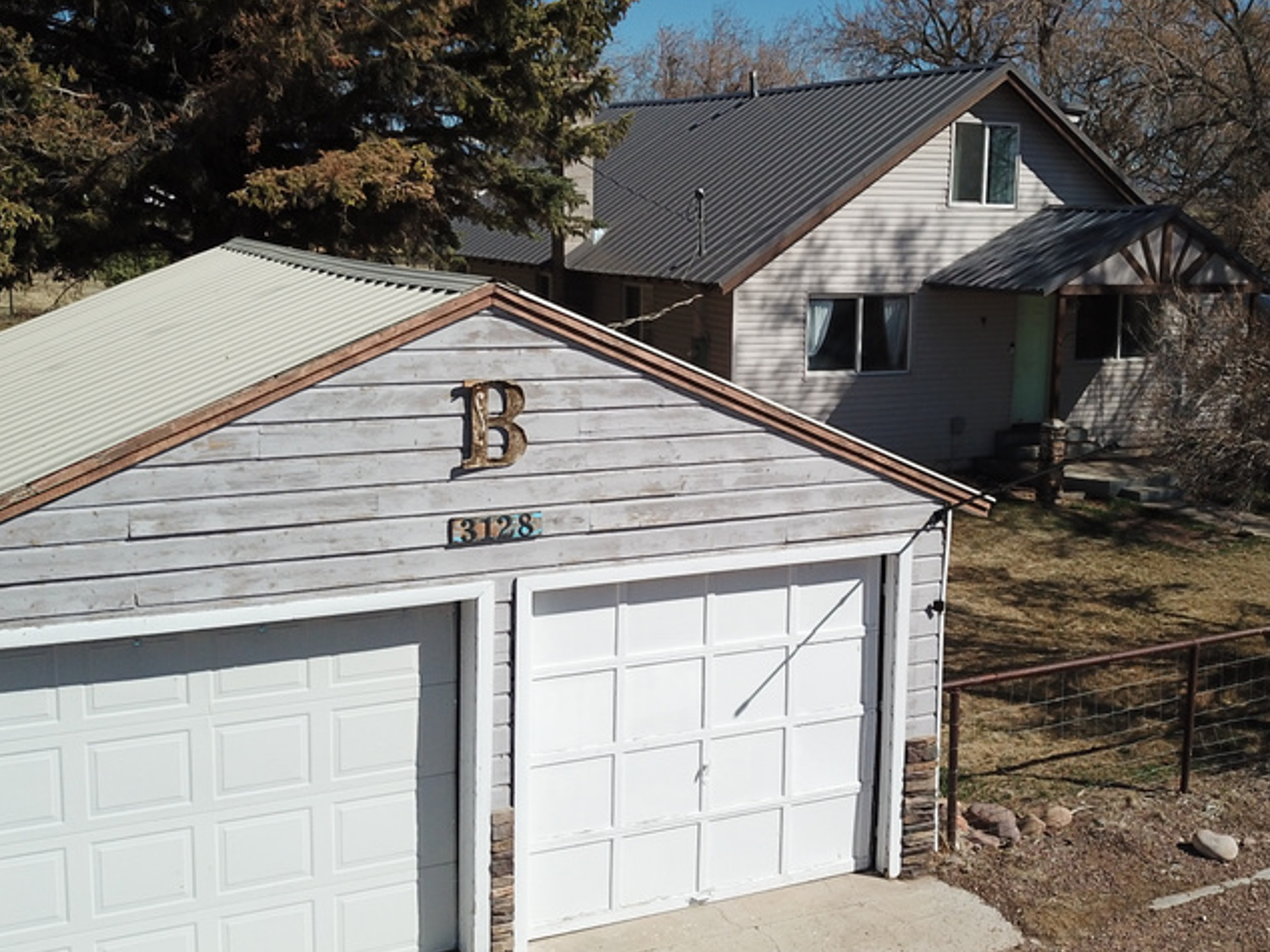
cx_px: 731
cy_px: 459
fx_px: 1540
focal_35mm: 42
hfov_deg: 44.7
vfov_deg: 34.3
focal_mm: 4.73
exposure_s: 1/2778
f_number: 2.2
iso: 100
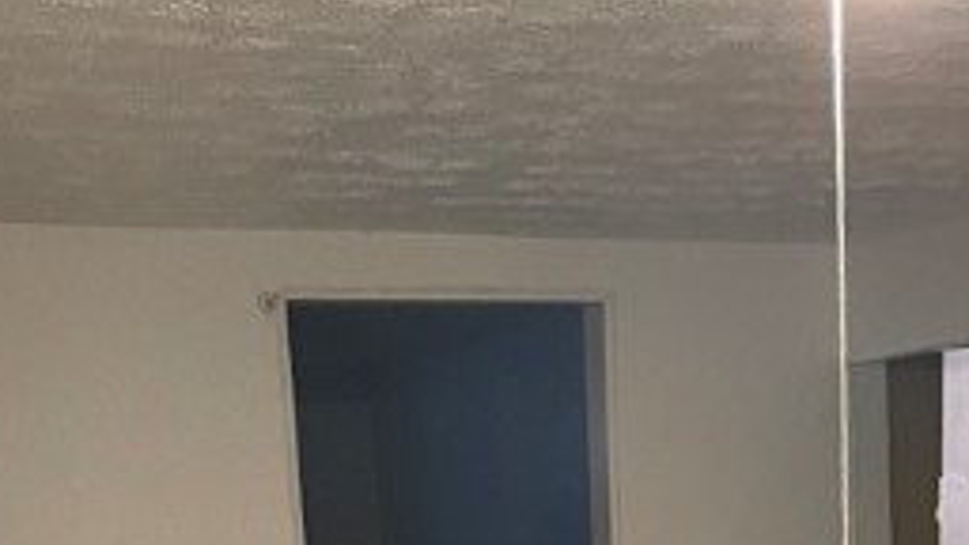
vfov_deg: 13.1
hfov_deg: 24.9
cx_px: 609
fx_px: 2184
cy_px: 927
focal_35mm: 85
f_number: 1.6
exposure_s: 1/60
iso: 500
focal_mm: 4.2
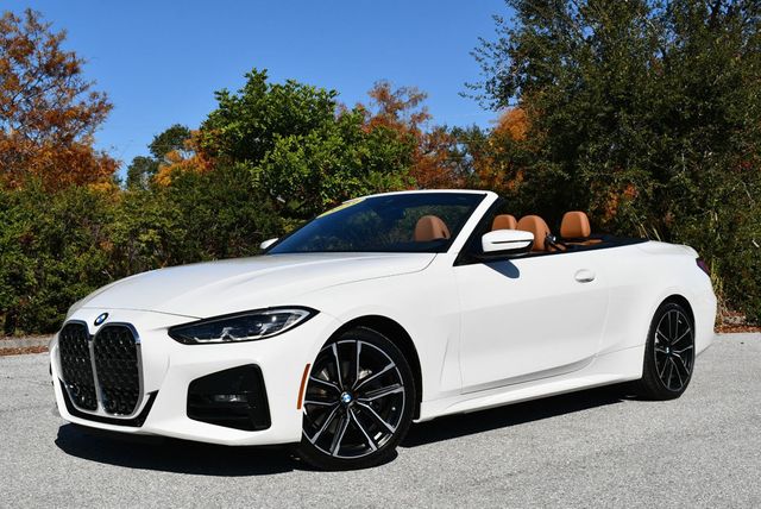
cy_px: 254
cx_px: 380
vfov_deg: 27.0
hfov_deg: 39.6
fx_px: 1058
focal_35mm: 50
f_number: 10
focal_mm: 25
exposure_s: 1/400
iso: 100
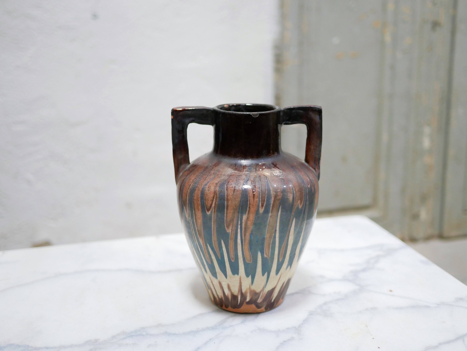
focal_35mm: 40
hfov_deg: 46.8
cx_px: 234
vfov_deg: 36.0
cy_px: 176
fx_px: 540
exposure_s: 1/60
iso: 1000
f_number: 1.7
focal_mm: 20
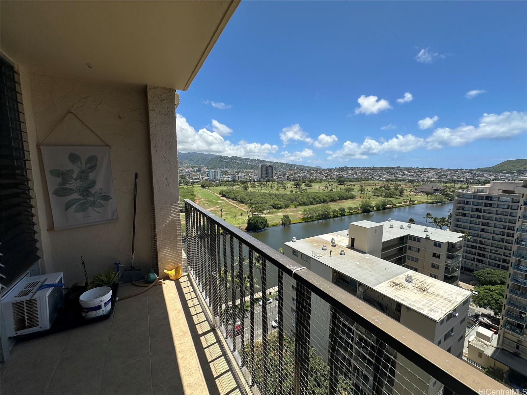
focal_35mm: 14
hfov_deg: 102.1
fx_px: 213
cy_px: 198
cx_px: 264
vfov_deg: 85.7
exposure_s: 1/2304
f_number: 2.2
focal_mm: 2.22
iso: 50
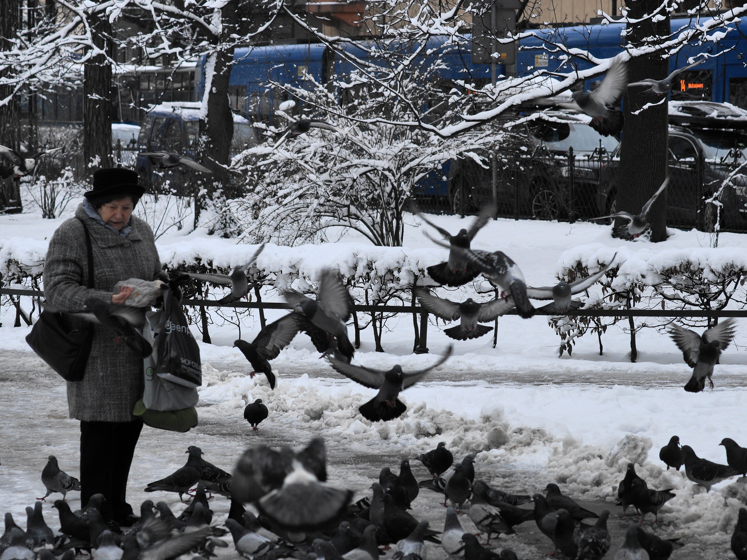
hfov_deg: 12.1
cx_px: 325
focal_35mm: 163
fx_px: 3517
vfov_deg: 9.1
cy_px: 280
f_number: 6.3
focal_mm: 100
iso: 100
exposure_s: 1/400
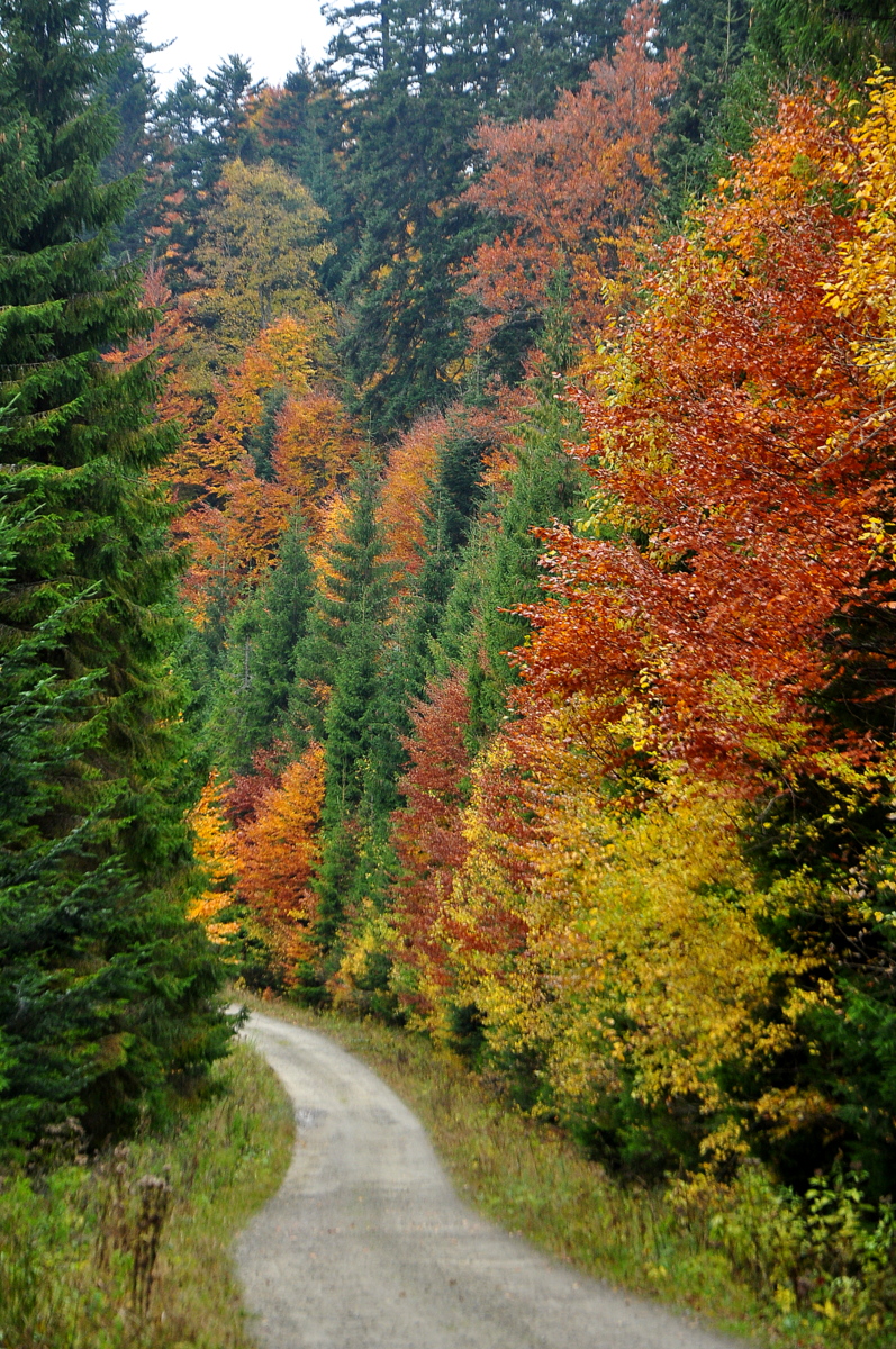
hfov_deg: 9.9
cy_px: 674
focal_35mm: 138
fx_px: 5165
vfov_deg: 14.9
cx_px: 448
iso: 400
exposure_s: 1/125
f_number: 5.6
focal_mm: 92
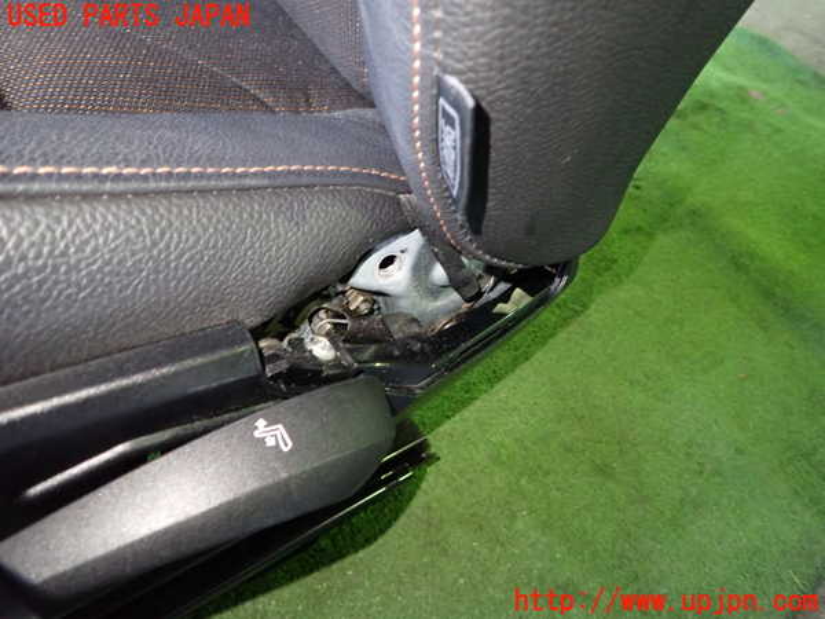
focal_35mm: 25
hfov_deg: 69.4
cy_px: 310
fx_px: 596
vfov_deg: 54.9
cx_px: 412
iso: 800
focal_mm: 4.5
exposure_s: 1/25
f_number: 2
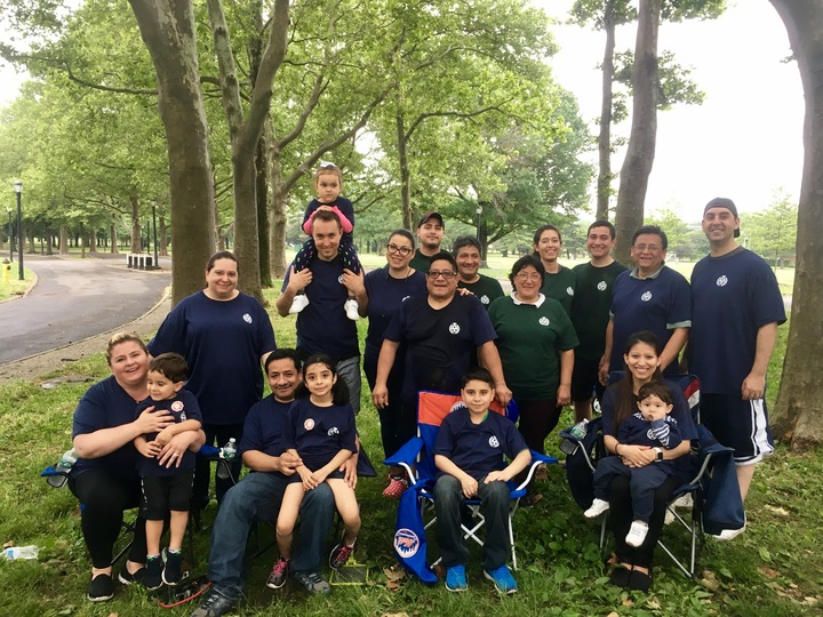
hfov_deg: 61.7
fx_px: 689
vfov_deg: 48.2
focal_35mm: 29
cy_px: 308
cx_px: 412
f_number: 2.2
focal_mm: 4.15
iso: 25
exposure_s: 1/30
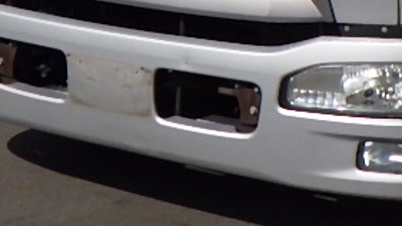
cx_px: 295
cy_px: -279
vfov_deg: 9.8
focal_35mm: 111
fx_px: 1183
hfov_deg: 19.2
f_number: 4.2
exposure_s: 1/4000
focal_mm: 5
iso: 250
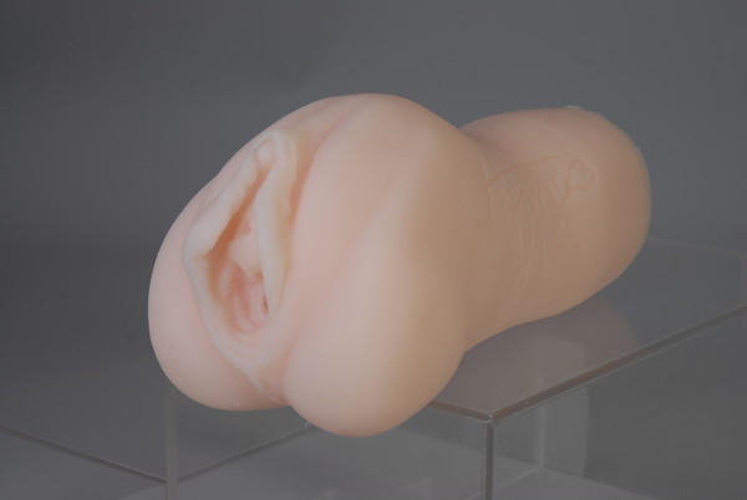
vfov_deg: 13.1
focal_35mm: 105
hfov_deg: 19.4
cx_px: 374
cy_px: 250
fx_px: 2182
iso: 100
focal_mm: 70
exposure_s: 1/20
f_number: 11
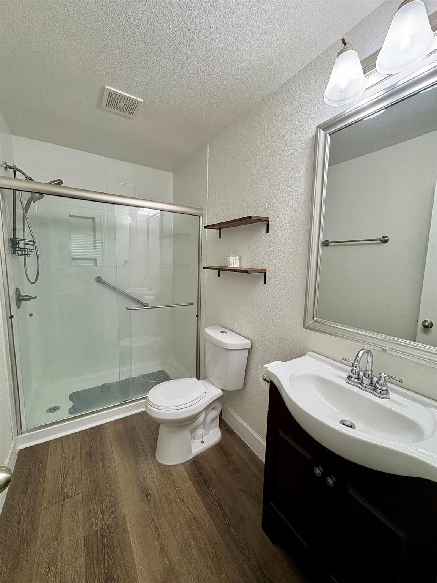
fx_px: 236
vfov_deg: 102.1
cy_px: 292
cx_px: 218
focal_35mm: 14
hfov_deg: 85.7
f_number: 2.2
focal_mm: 2.22
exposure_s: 1/60
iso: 125
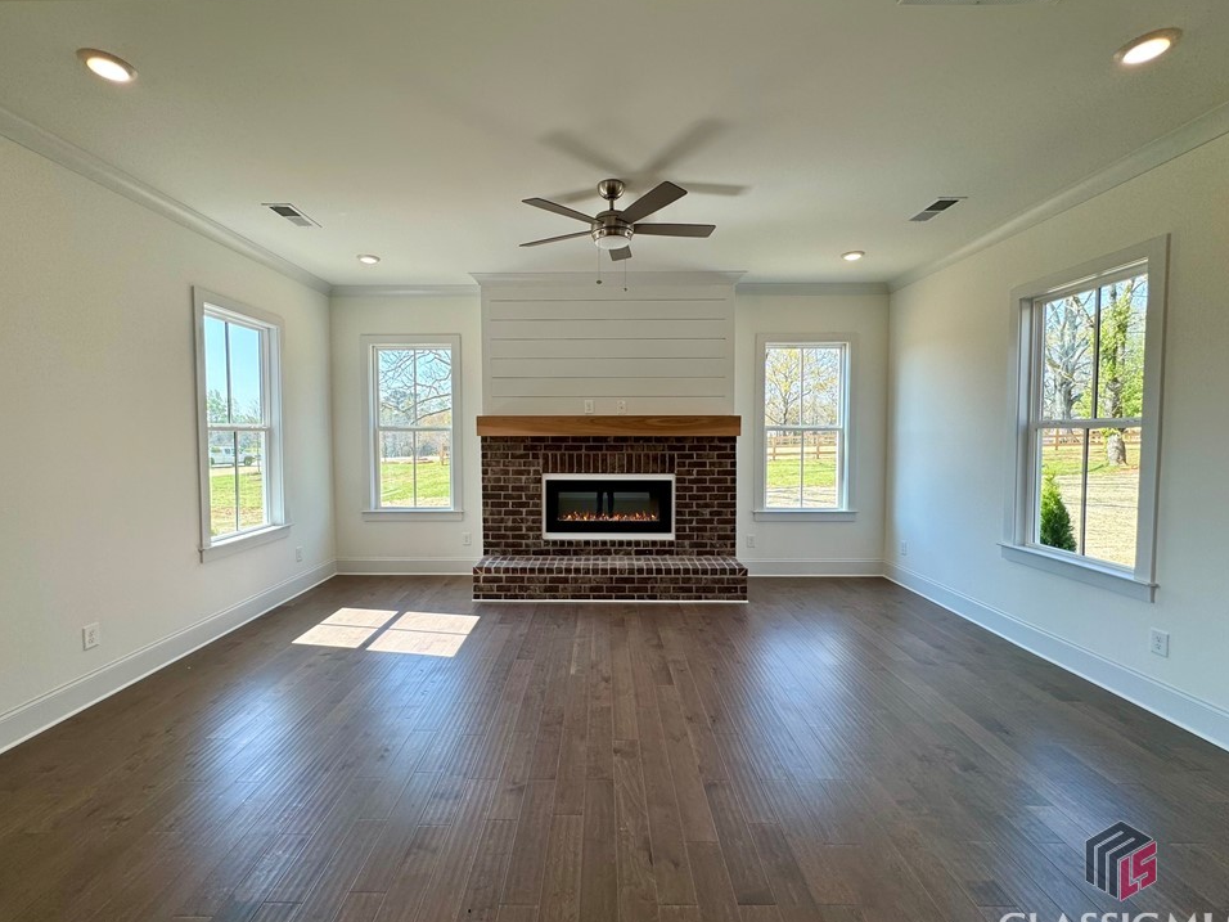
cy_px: 456
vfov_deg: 81.7
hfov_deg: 98.1
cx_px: 595
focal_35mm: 15
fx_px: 533
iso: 40
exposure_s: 1/154
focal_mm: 2.22
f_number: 2.2
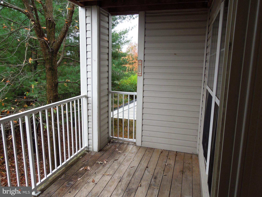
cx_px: 131
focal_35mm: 25
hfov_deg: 69.4
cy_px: 98
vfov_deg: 54.9
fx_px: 189
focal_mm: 4.5
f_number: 3.3
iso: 125
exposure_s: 1/30
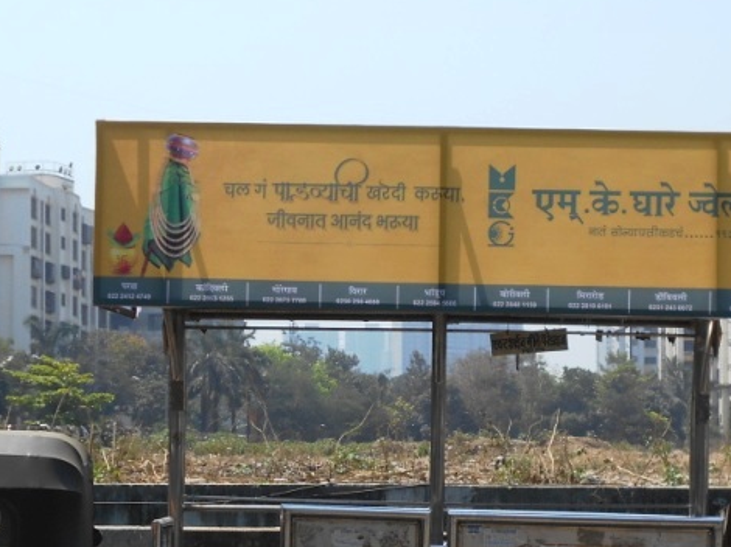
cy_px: 424
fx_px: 1794
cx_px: 443
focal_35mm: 85
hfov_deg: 23.0
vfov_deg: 17.2
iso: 80
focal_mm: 6.7
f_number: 3.9
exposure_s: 1/640
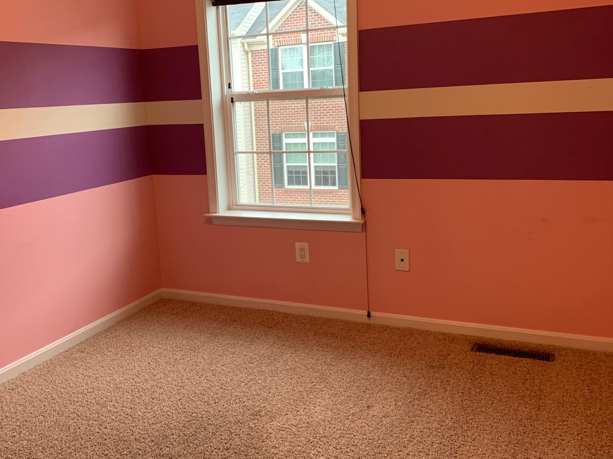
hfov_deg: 51.2
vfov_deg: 39.6
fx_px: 637
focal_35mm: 36
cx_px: 261
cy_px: 201
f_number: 1.8
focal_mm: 4.25
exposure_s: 1/60
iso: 125
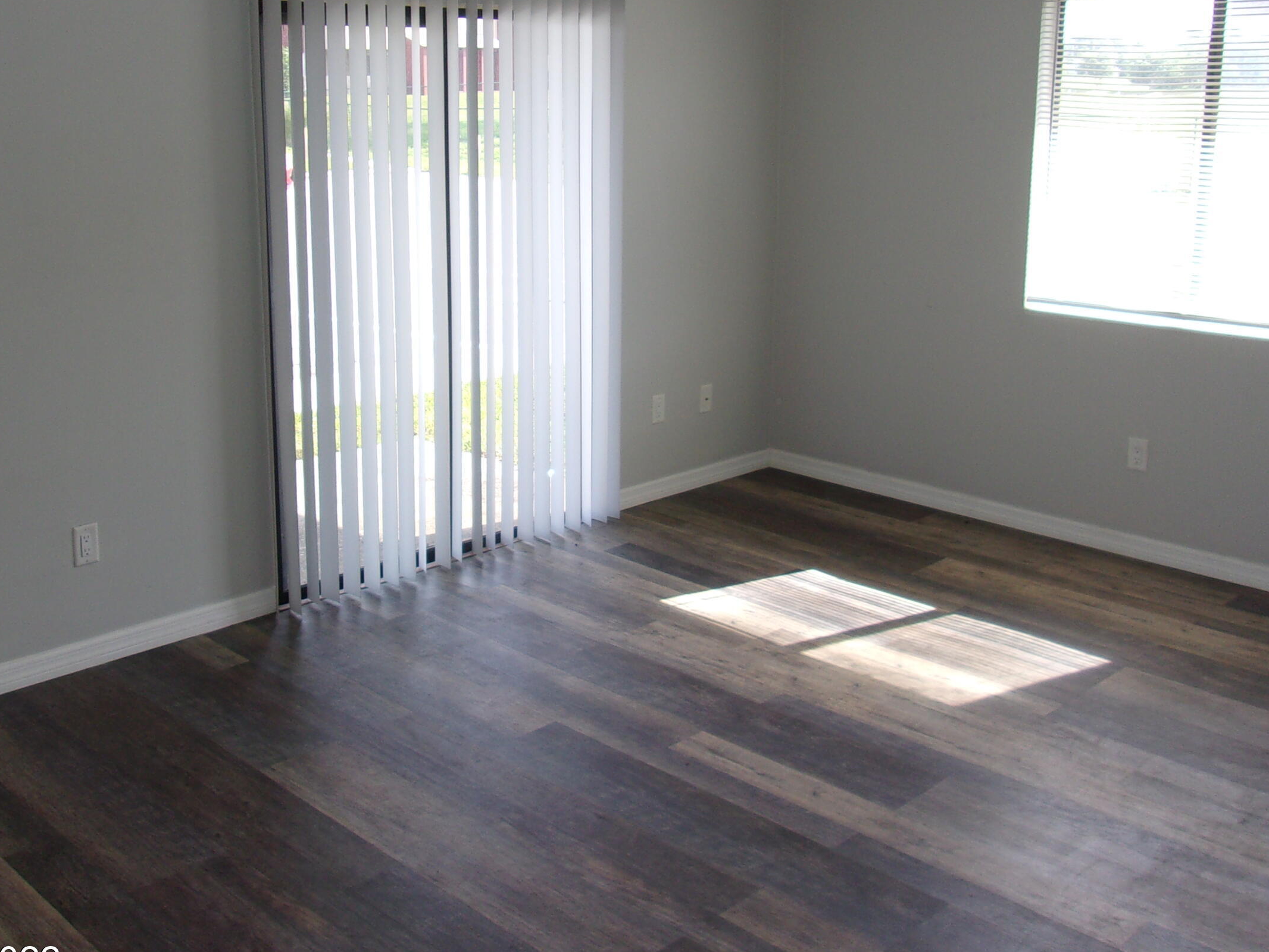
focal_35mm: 38
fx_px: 1393
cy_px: 352
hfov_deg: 48.9
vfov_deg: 37.5
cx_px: 554
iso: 80
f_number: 3
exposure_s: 1/110
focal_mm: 4.9
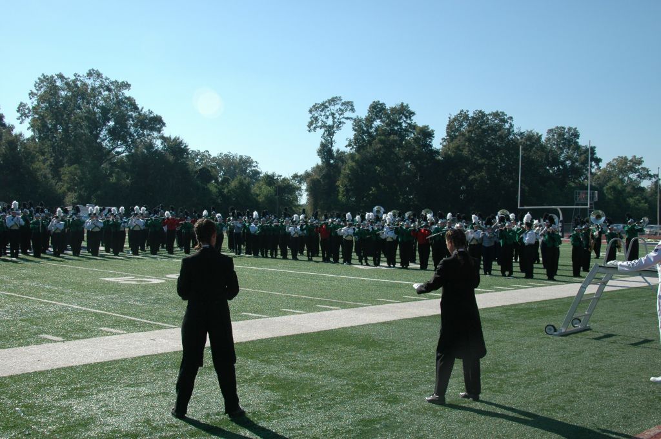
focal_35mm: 39
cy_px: 220
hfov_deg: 49.6
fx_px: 715
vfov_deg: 34.1
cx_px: 330
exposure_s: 1/400
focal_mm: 26
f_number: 10
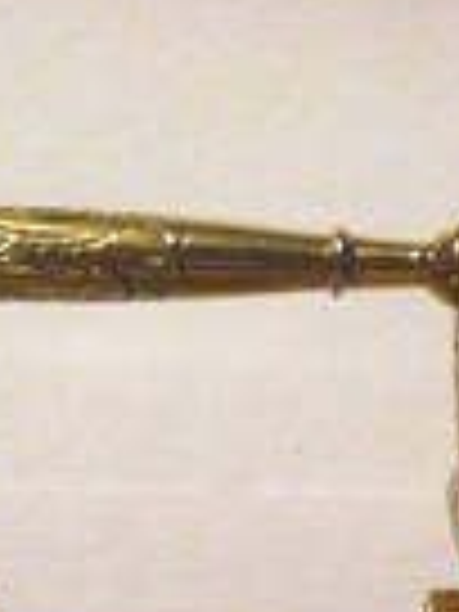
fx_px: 2723
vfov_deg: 11.3
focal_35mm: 154
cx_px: 158
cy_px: 1300
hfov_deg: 9.6
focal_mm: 3.85
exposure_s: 1/17
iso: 160
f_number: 2.8
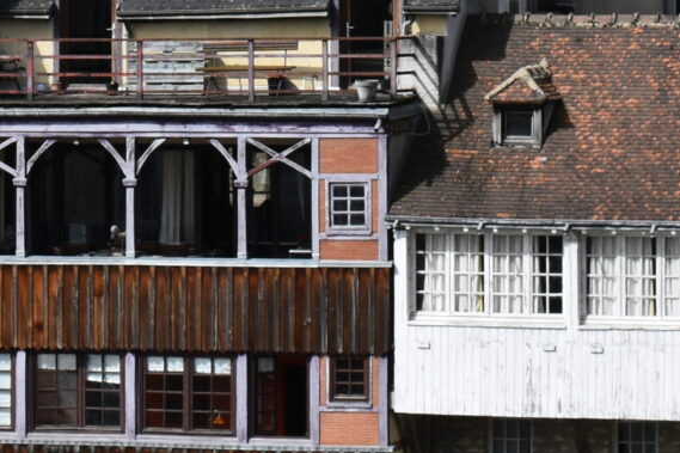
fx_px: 4461
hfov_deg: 8.7
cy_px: -338
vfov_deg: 5.7
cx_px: 57
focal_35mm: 236
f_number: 6.3
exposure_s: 1/1600
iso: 400
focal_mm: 35
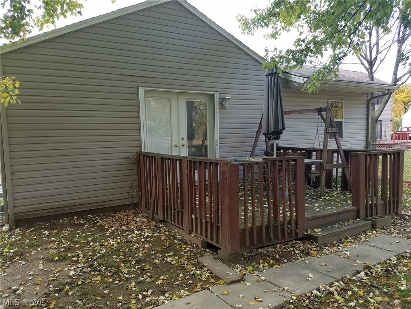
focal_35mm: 26
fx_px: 309
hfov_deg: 67.3
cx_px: 206
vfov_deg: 53.1
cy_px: 154
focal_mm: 4.2
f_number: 1.7
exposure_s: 1/147
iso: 50
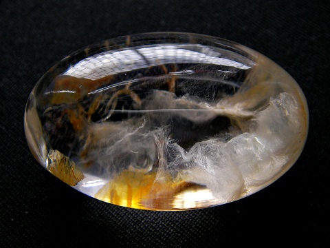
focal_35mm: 49
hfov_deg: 38.9
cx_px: 165
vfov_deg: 29.7
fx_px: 467
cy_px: 124
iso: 62
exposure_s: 1/62.5
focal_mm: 8.1
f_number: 3.5
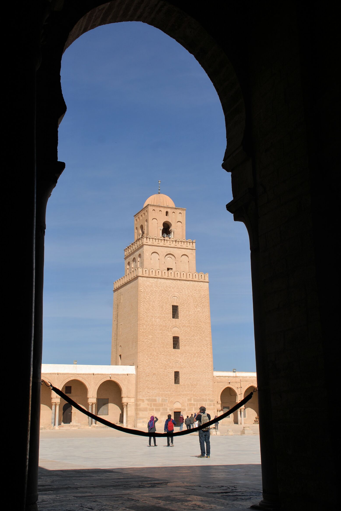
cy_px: 254
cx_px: 169
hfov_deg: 32.2
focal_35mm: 42
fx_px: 590
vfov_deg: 46.9
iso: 100
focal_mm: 27
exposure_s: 1/400
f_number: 8
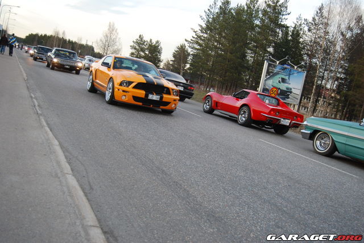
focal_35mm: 36
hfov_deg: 53.1
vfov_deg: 36.9
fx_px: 364
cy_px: 122
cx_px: 182
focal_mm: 24
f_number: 4.5
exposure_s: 1/80
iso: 200
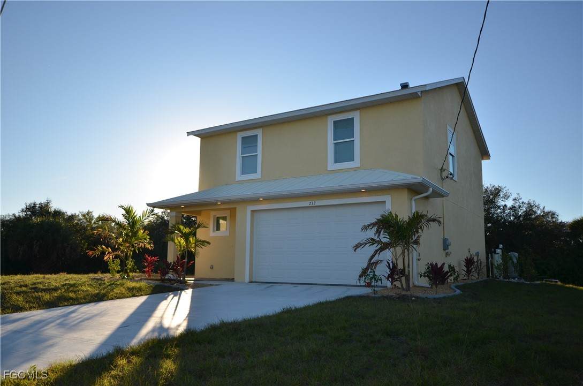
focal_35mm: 30
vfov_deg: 43.4
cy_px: 193
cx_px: 292
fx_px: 485
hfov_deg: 62.0
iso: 100
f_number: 7.1
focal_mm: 20
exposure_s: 1/200
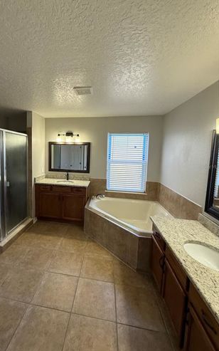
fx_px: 153
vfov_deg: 97.7
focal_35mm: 16
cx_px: 79
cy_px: 167
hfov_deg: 69.8
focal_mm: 2.22
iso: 160
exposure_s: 1/120
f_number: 2.2
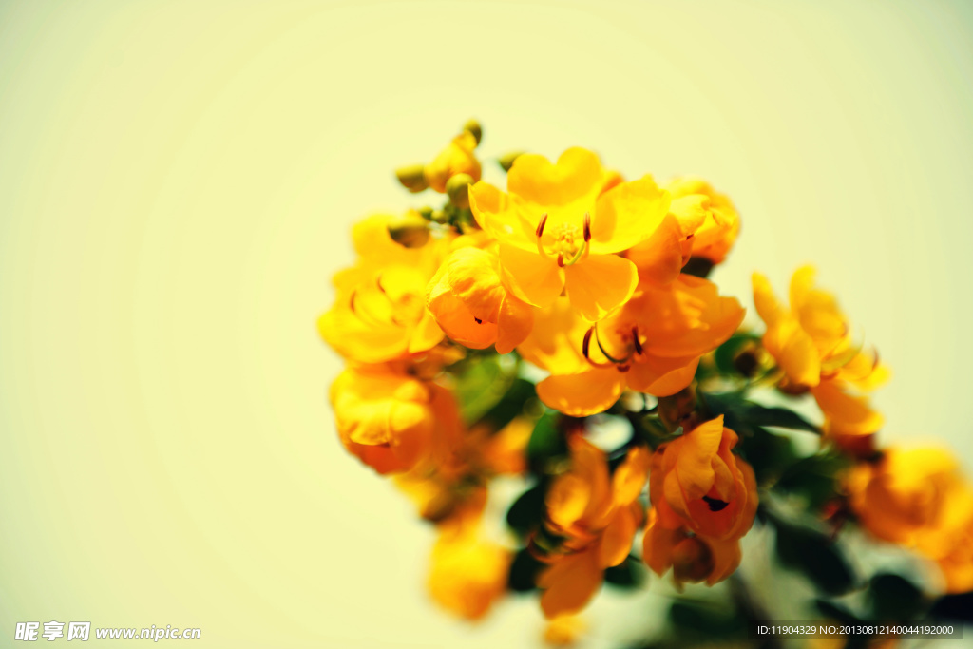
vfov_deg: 19.5
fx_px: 1892
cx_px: 486
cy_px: 324
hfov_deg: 28.8
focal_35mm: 70
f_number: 2.8
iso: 100
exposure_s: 1/500
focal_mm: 70
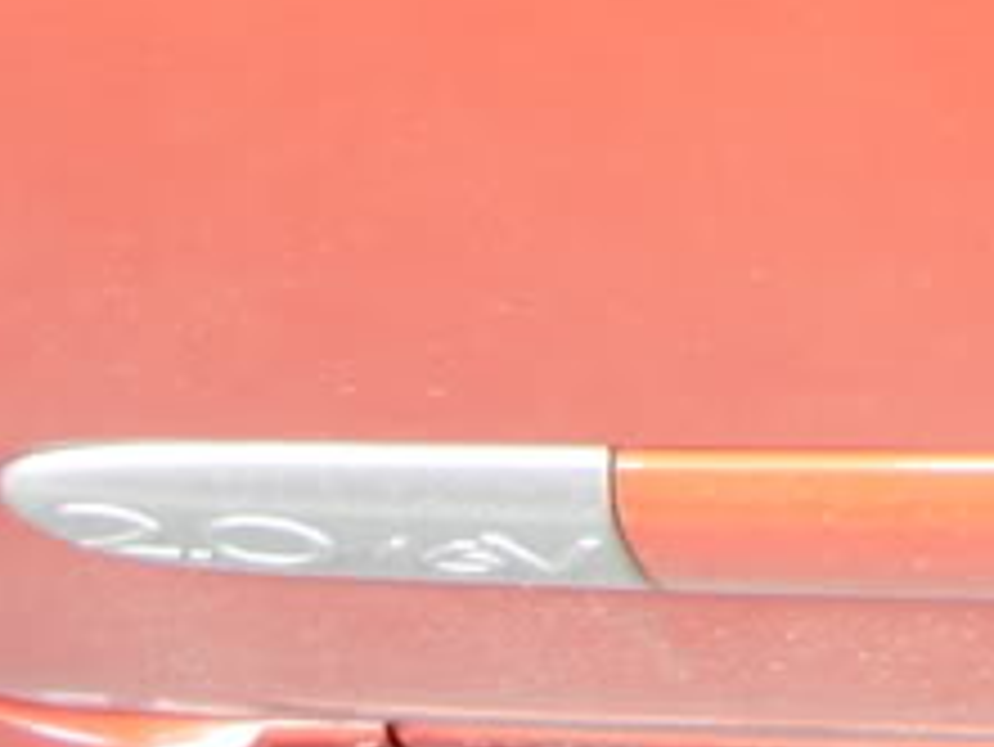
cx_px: 1939
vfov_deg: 8.3
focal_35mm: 167
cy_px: -900
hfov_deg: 10.9
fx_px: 4798
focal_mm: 7.5
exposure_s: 1/5.9
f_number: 2.7
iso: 50
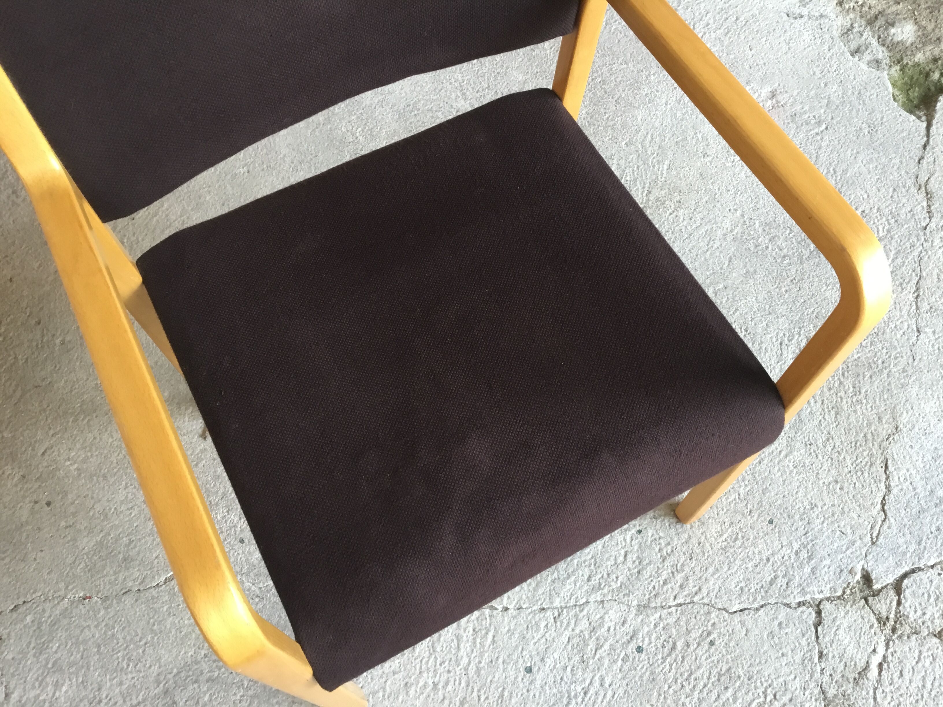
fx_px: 844
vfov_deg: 45.4
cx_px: 472
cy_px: 354
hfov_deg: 58.4
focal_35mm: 31
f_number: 2.4
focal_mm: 3.3
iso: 100
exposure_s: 1/33
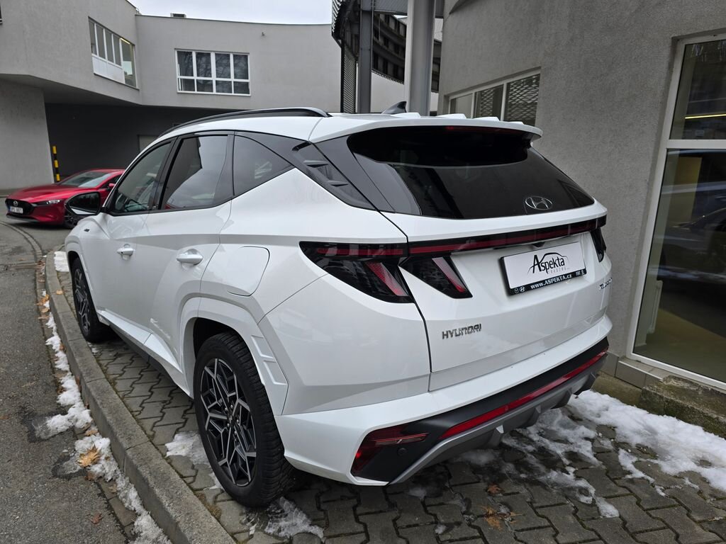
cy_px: 272
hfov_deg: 73.9
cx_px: 363
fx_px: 482
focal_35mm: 23
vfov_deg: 58.9
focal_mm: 6.3
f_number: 1.7
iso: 25
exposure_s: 1/180
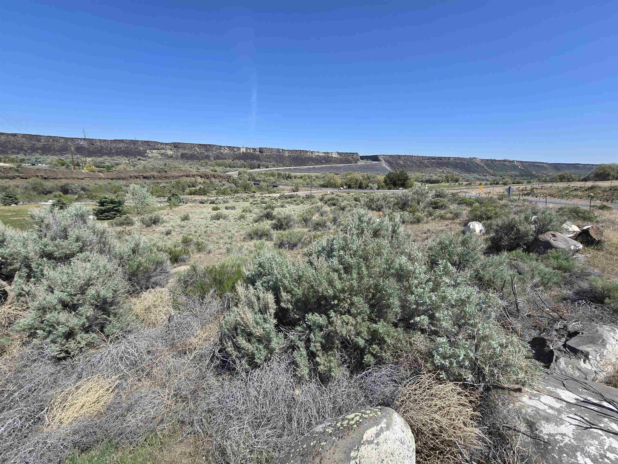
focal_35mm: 13
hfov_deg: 106.2
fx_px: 232
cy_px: 232
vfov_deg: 89.9
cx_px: 309
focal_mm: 2.2
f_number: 2.2
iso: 50
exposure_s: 1/2296
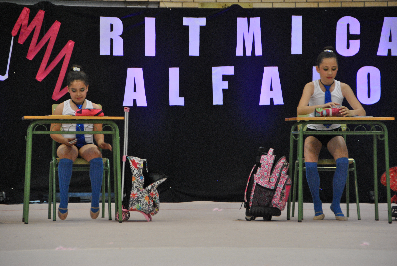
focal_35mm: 183
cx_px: 198
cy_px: 133
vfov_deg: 7.5
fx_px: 2020
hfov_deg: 11.2
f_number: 5.6
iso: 800
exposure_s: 1/100
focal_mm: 122
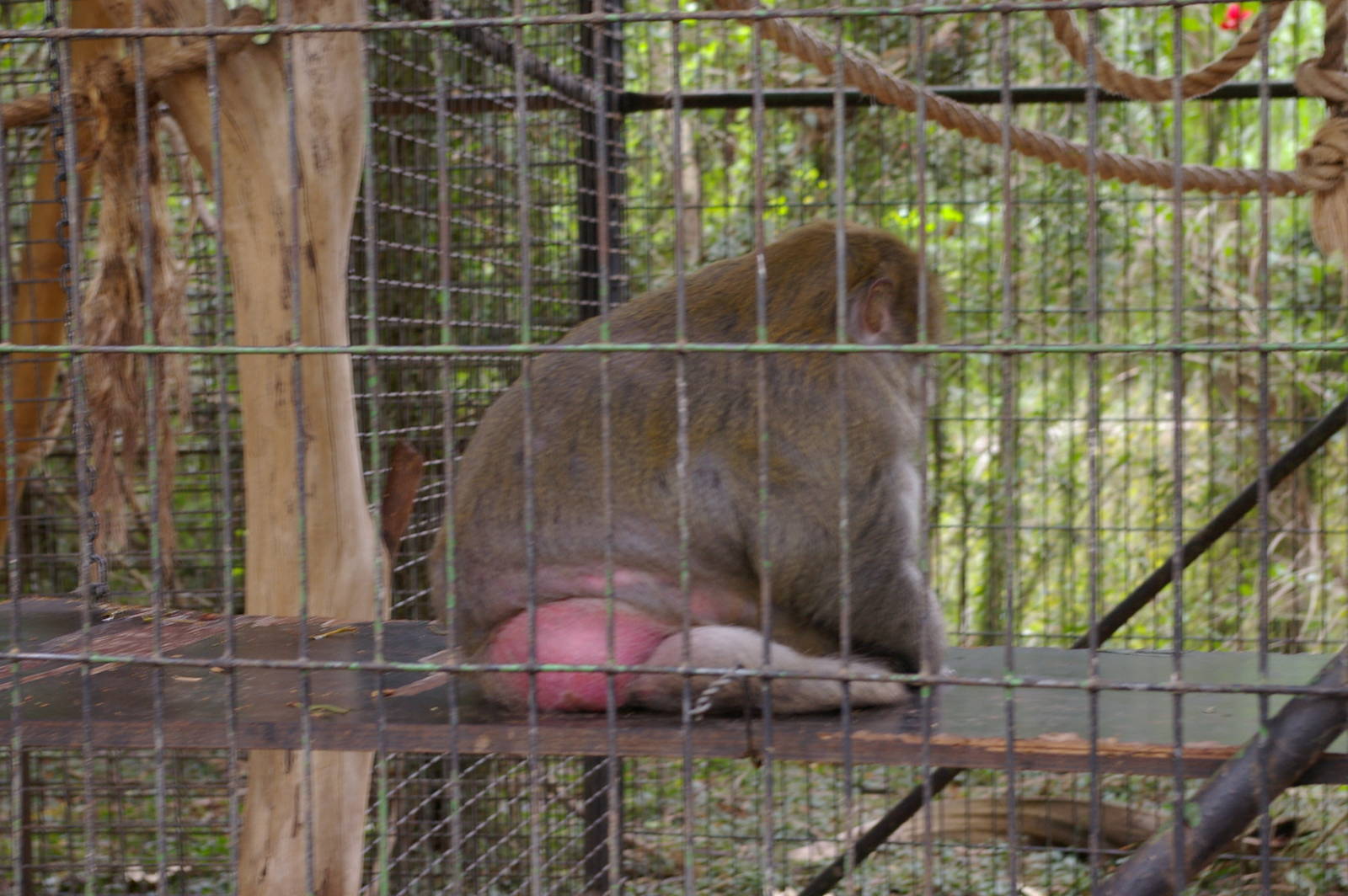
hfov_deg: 24.6
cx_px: 674
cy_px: 448
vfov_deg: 16.5
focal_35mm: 82
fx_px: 3087
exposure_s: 1/3.33
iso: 400
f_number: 8
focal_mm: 55
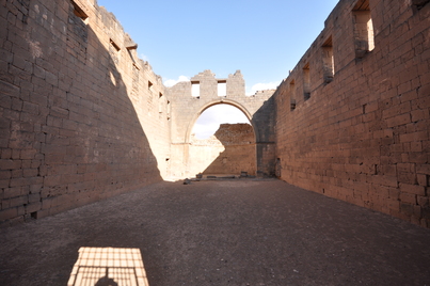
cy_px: 143
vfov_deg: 77.2
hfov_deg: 100.4
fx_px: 179
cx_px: 215
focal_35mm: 15
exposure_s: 1/200
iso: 200
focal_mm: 10
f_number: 7.1
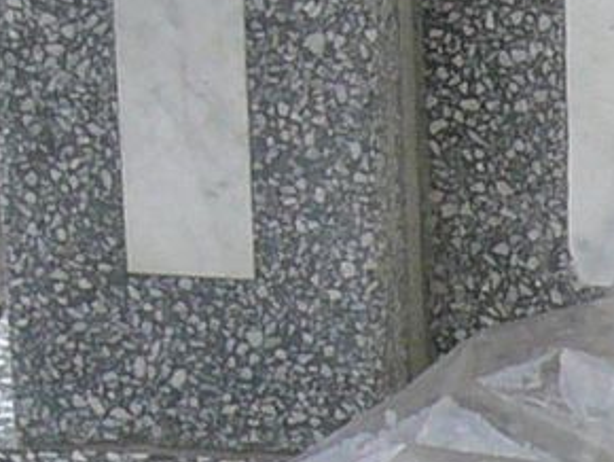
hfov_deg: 7.8
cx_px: 1004
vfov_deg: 5.9
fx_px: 4403
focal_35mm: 248
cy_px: -334
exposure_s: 1/400
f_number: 2.9
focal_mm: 5.2
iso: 100
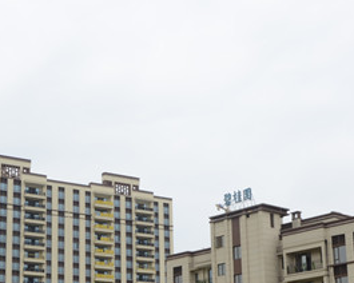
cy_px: 218
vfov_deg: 19.0
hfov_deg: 23.8
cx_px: 127
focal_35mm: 80
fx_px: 838
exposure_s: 1/250
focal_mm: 26
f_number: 8
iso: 100
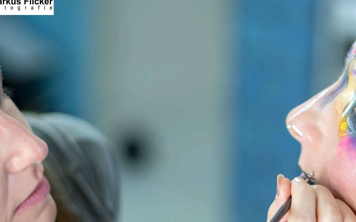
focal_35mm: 124
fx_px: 1203
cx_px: 265
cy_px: 174
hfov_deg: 16.7
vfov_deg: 10.5
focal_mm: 50
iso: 400
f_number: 2
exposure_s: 1/100
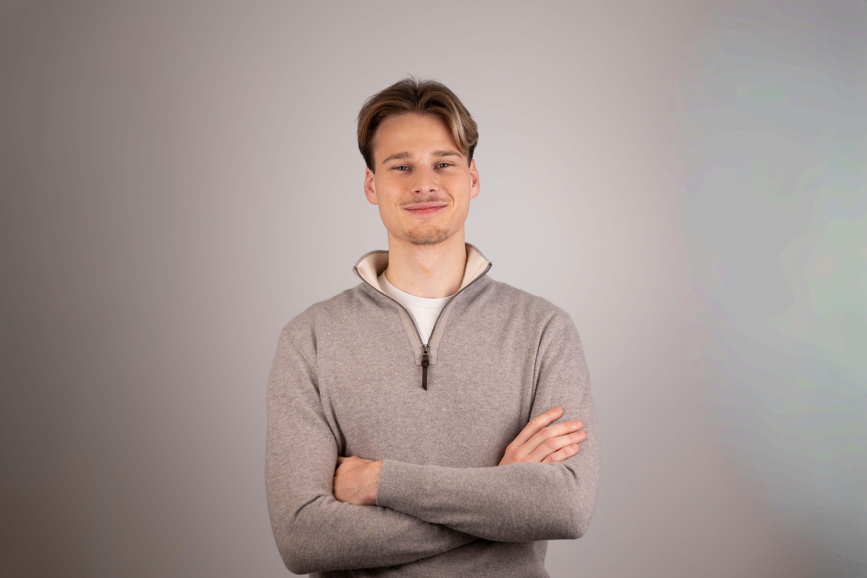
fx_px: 1662
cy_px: 289
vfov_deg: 19.7
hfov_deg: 29.2
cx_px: 434
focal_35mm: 69
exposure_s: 1/100
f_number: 3.2
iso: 100
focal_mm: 66
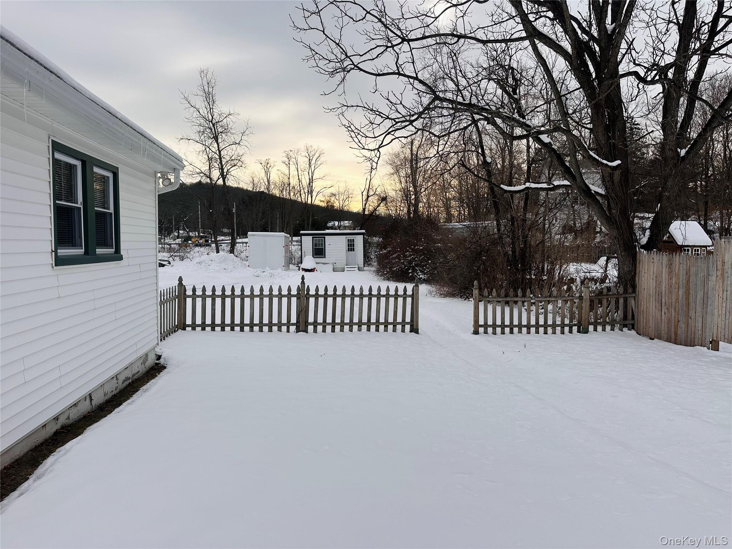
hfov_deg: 71.6
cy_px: 274
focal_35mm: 24
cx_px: 366
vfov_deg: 56.8
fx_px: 508
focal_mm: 6.86
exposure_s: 1/5000
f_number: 1.78
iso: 80
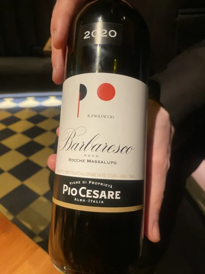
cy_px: 137
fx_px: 205
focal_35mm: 26
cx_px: 102
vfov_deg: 67.3
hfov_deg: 53.1
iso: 400
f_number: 1.8
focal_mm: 4.25
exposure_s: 1/31
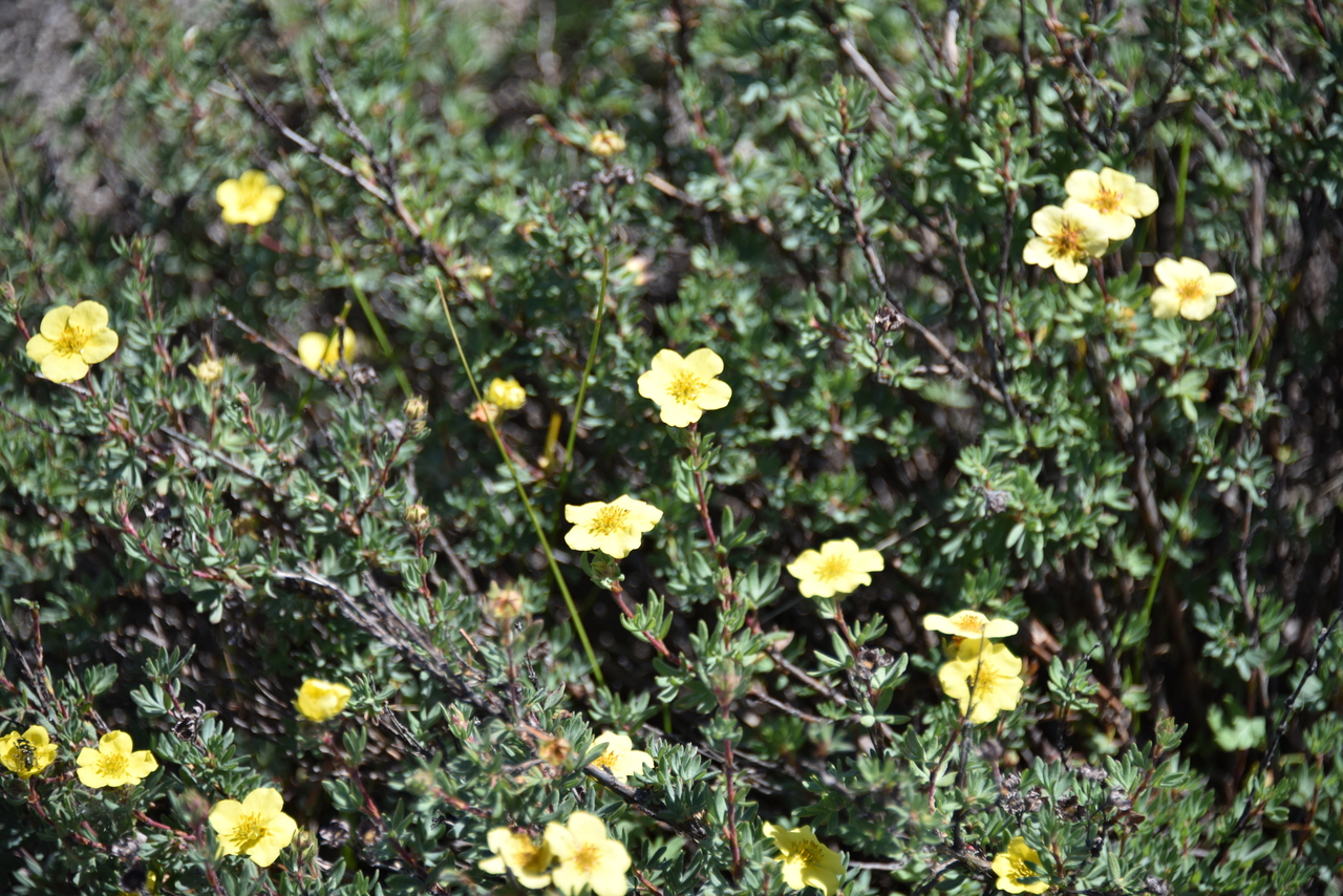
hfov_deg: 6.9
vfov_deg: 4.6
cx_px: 672
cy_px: 448
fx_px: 11193
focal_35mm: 300
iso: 200
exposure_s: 1/640
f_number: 5.6
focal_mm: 300
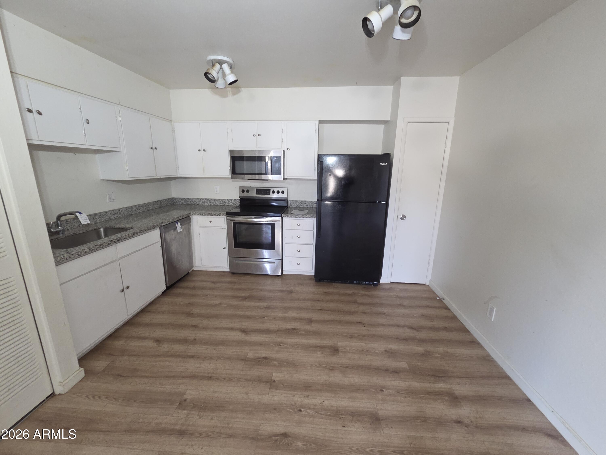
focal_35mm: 13
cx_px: 303
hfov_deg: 106.2
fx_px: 228
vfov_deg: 89.9
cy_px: 228
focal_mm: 2.2
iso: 500
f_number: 2.2
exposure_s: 1/60
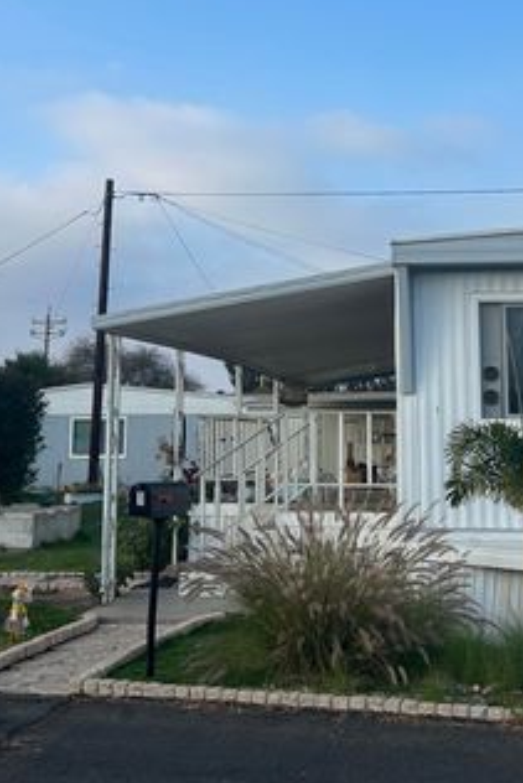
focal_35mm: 57
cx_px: 330
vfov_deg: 34.6
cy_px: 242
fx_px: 1241
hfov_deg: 23.7
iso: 50
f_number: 1.5
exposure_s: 1/3571
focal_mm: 5.7
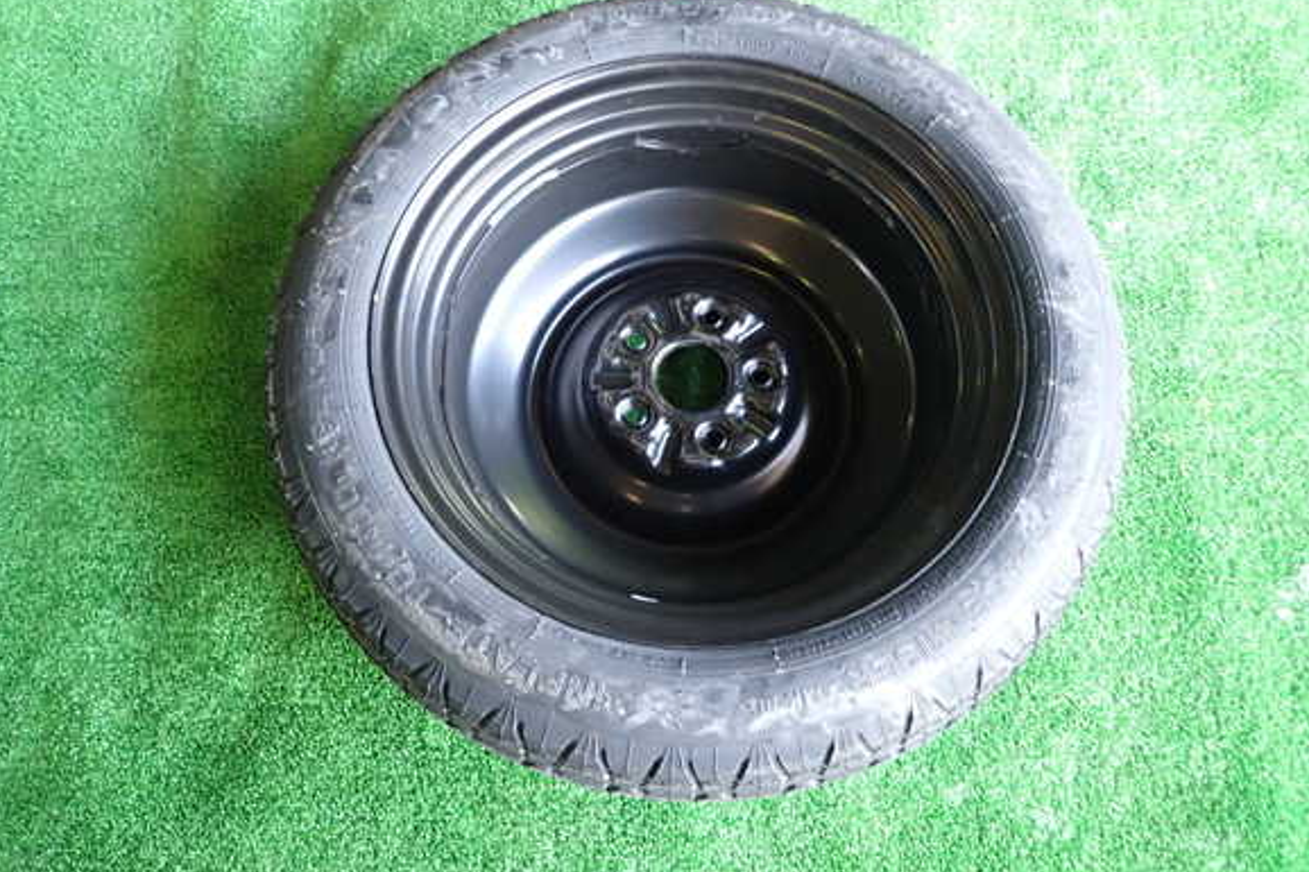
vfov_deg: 47.9
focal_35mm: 27
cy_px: 442
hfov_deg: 67.4
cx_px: 654
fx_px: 981
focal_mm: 4.5
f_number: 2
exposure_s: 1/30
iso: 200
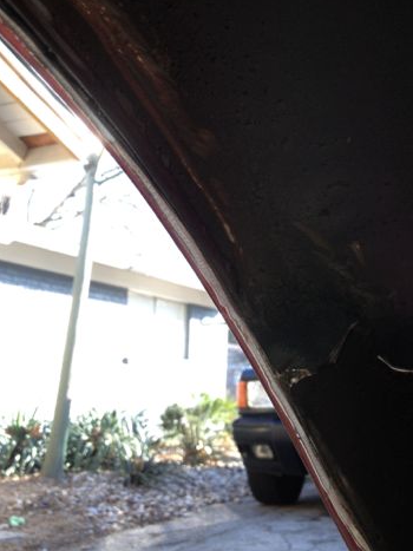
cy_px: 193
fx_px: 764
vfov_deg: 39.3
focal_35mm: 48
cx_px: 262
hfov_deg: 30.1
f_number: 2.4
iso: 64
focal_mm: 4.28
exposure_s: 1/120
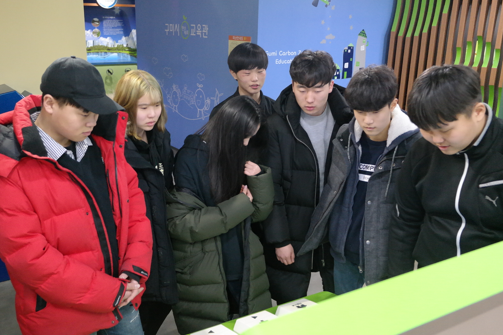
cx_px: 230
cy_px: 156
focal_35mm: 33
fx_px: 461
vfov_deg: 39.9
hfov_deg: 57.2
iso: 1600
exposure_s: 1/40
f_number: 3.5
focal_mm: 20
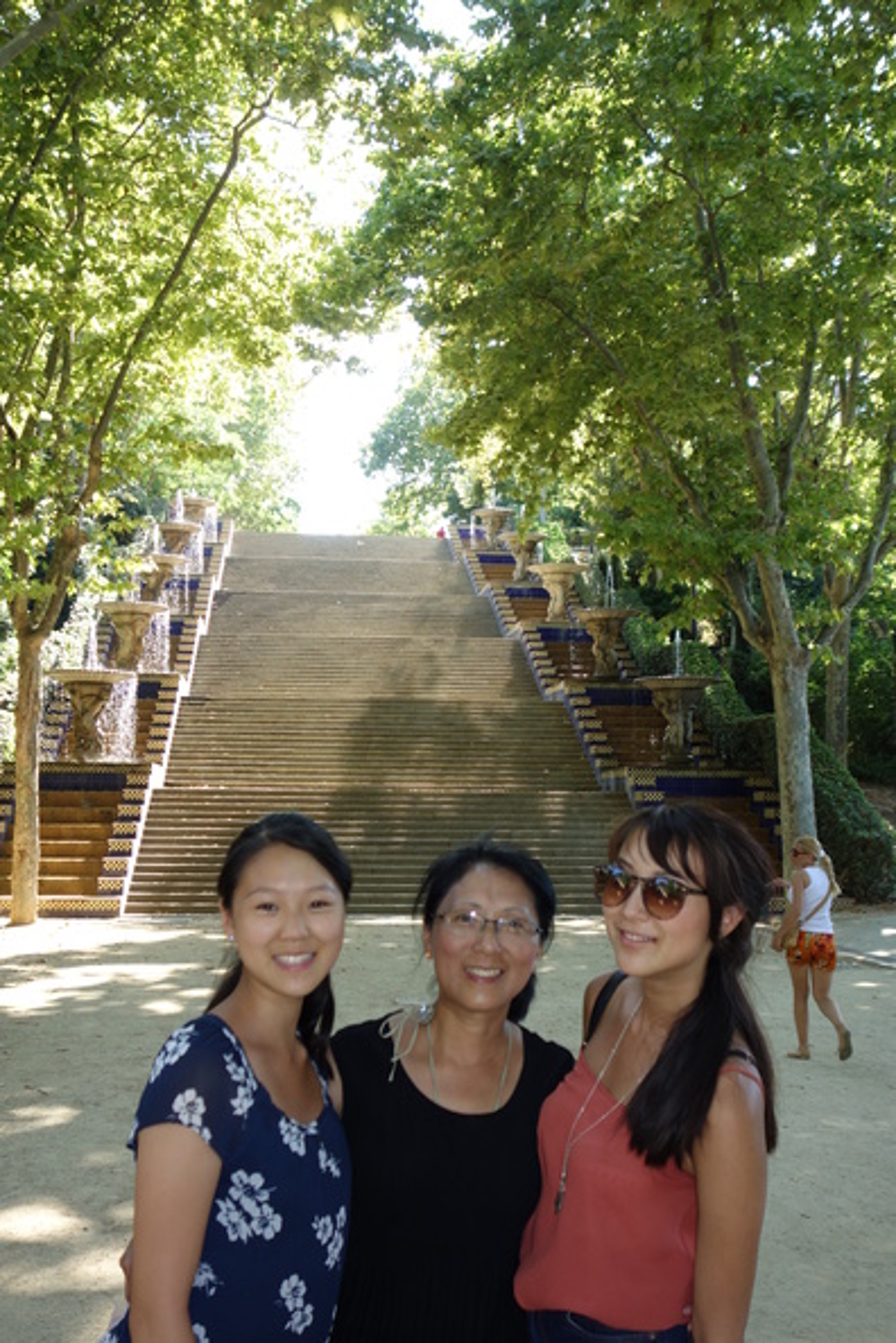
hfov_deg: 31.9
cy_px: 672
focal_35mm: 42
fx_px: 1568
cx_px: 448
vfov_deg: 46.4
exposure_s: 1/100
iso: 125
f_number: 3.5
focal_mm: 15.64
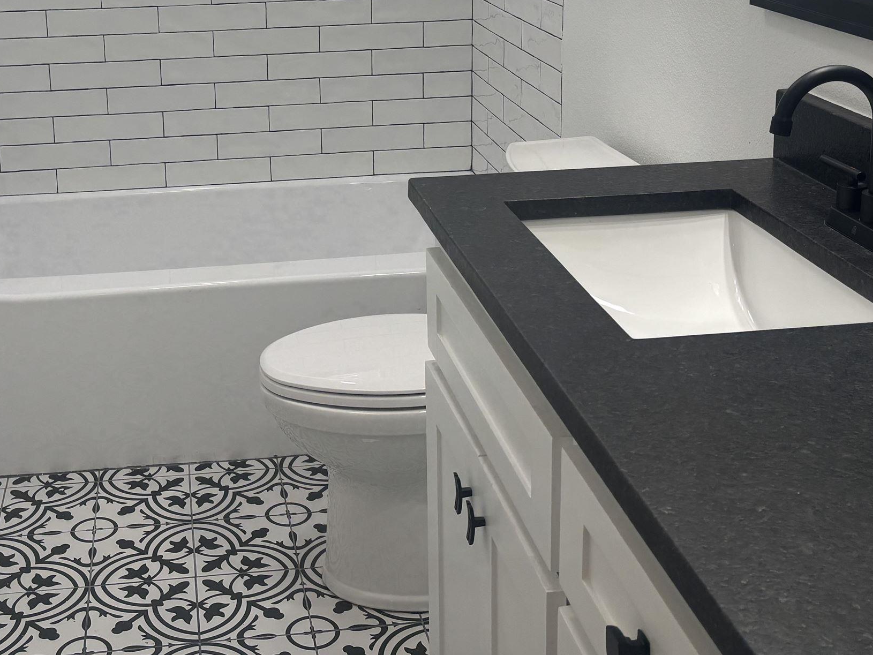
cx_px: 295
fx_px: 1236
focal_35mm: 49
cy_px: 89
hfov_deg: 38.5
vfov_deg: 28.7
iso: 50
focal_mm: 5.96
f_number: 1.6
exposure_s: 1/120
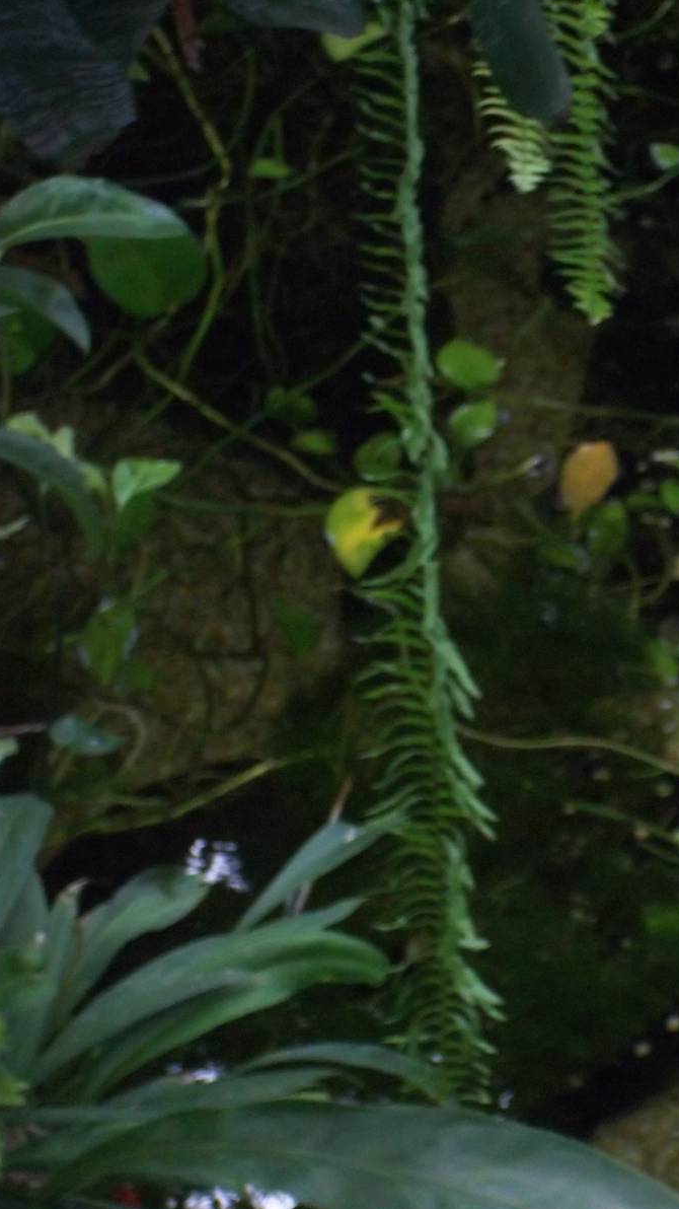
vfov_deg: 13.6
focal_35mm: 158
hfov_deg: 7.6
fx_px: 5060
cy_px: 607
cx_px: 806
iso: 320
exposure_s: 1/60
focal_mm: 19.5
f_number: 5.6
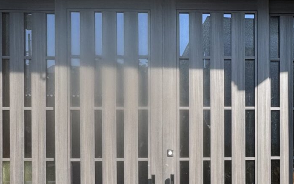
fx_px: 441
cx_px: 223
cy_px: 126
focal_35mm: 55
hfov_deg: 36.0
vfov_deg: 23.4
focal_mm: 2.22
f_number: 2.2
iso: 50
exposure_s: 1/741
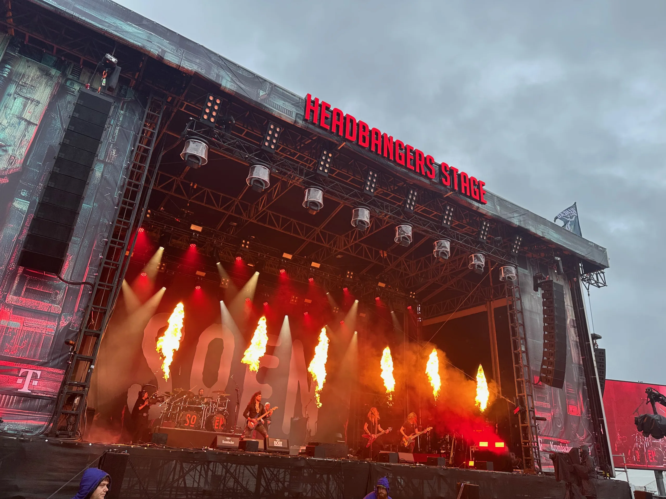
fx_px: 462
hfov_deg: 71.6
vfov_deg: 56.8
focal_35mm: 24
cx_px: 333
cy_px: 250
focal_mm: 6.86
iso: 50
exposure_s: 1/102
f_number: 1.78
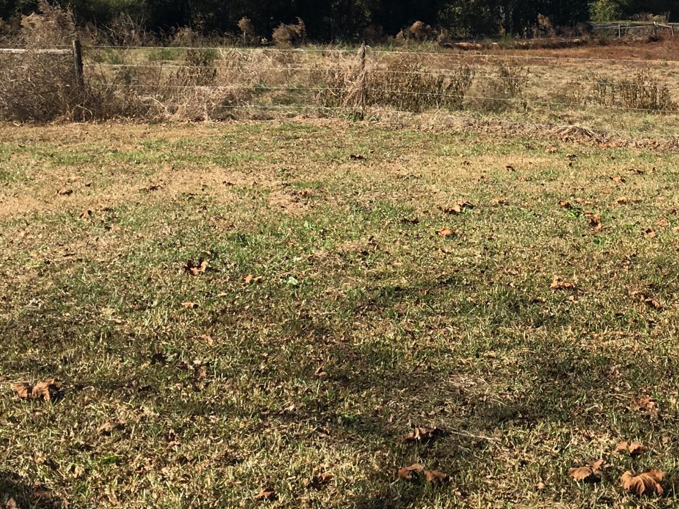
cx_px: 487
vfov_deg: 20.6
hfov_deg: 27.9
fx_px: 1354
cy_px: -5
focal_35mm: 69
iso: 25
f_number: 2.2
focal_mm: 4.15
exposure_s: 1/1026
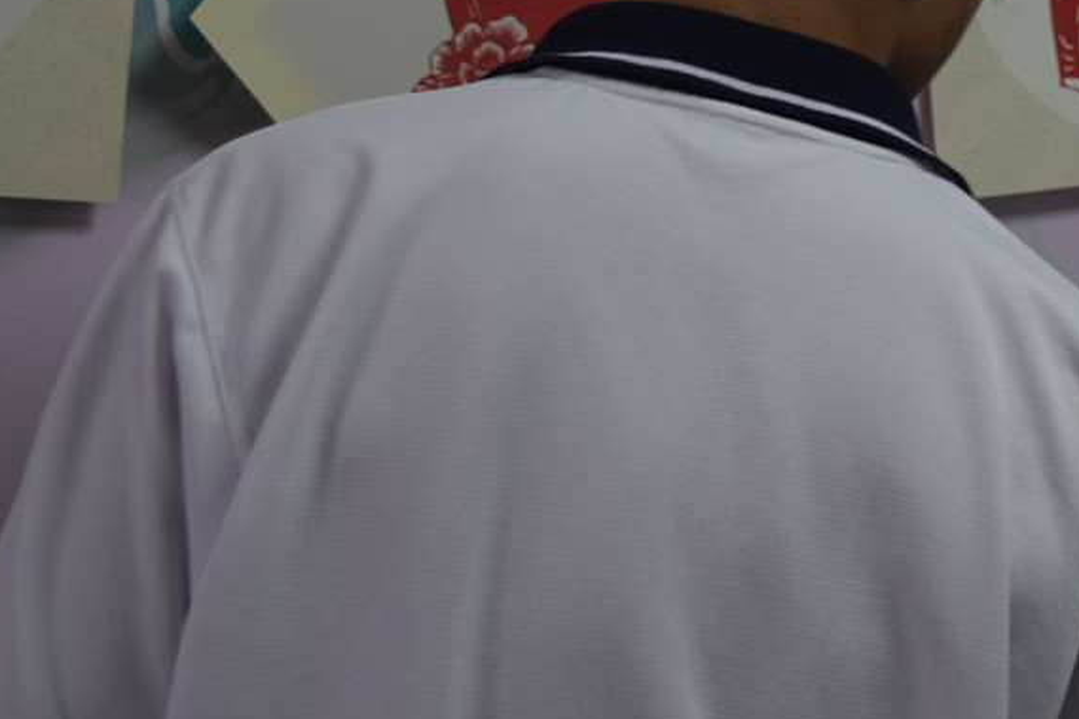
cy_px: 98
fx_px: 2876
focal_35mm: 96
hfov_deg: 21.1
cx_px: 823
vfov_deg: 14.1
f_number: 4
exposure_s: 1/60
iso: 450
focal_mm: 26
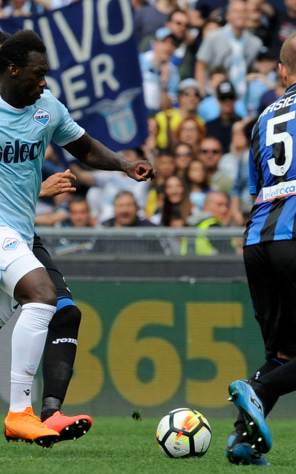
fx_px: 7935
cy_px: 237
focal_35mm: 615
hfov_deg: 2.1
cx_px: 143
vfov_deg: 3.4
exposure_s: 1/1000
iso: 500
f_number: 7.1
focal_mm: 400
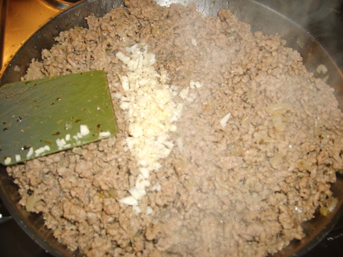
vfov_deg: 40.7
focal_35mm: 35
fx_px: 347
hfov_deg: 52.6
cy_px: 128
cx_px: 172
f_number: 2.8
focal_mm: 5.8
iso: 100
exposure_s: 1/45
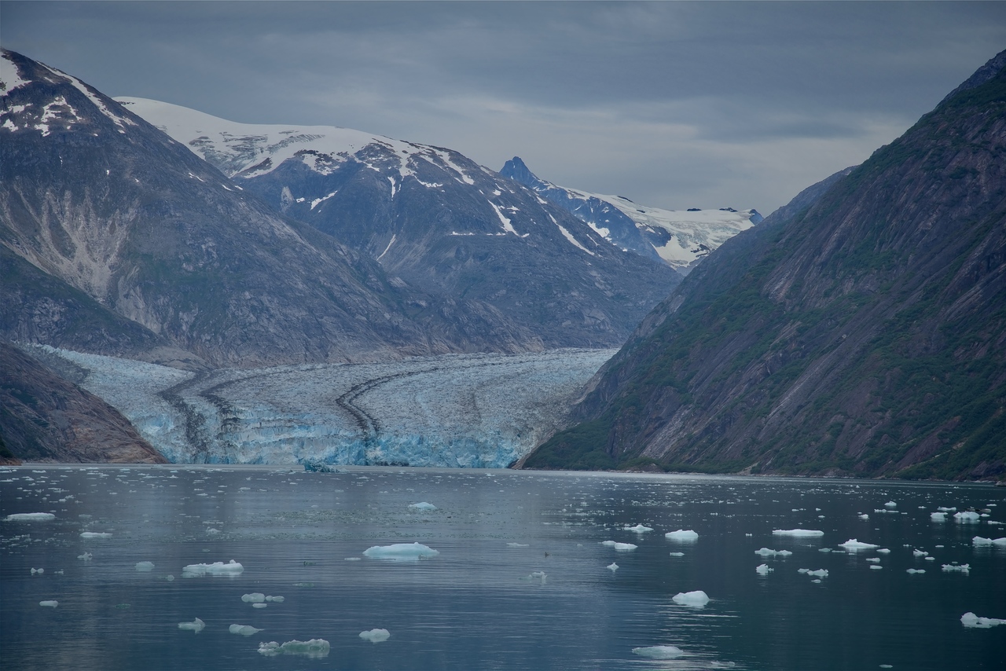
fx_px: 3354
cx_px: 503
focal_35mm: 120
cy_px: 336
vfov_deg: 11.4
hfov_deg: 17.1
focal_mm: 120
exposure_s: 1/250
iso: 100
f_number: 8
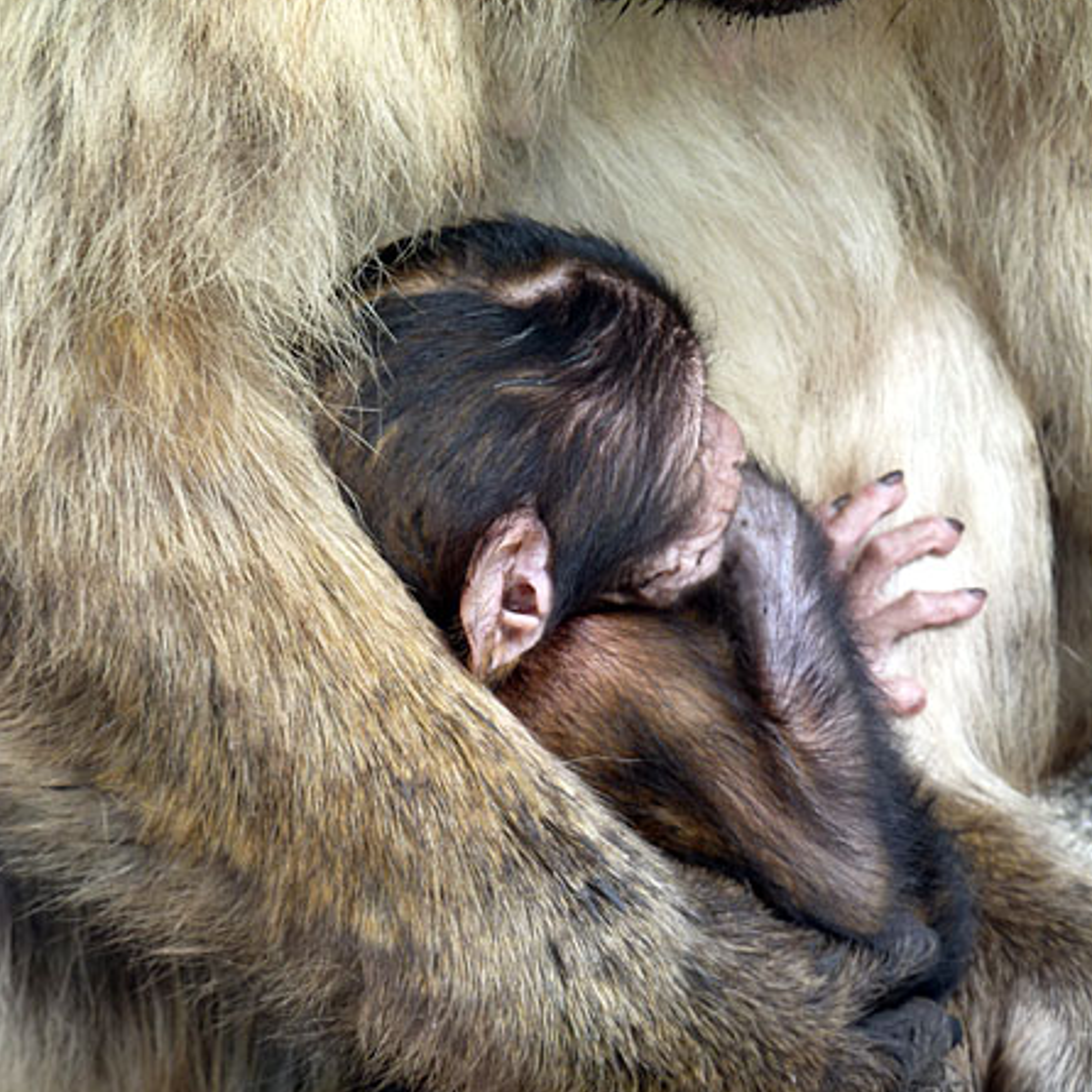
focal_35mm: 188
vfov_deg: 9.3
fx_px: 6710
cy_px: 600
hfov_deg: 9.3
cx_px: 544
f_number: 4.5
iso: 80
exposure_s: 1/200
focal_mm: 25.9
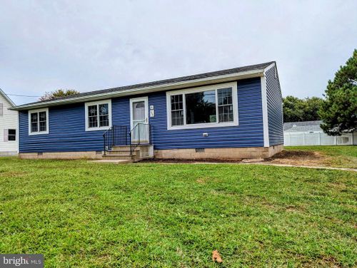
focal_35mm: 24
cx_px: 178
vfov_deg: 56.9
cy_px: 134
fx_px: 248
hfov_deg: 71.5
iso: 47
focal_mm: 6.81
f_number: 1.85
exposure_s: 1/259
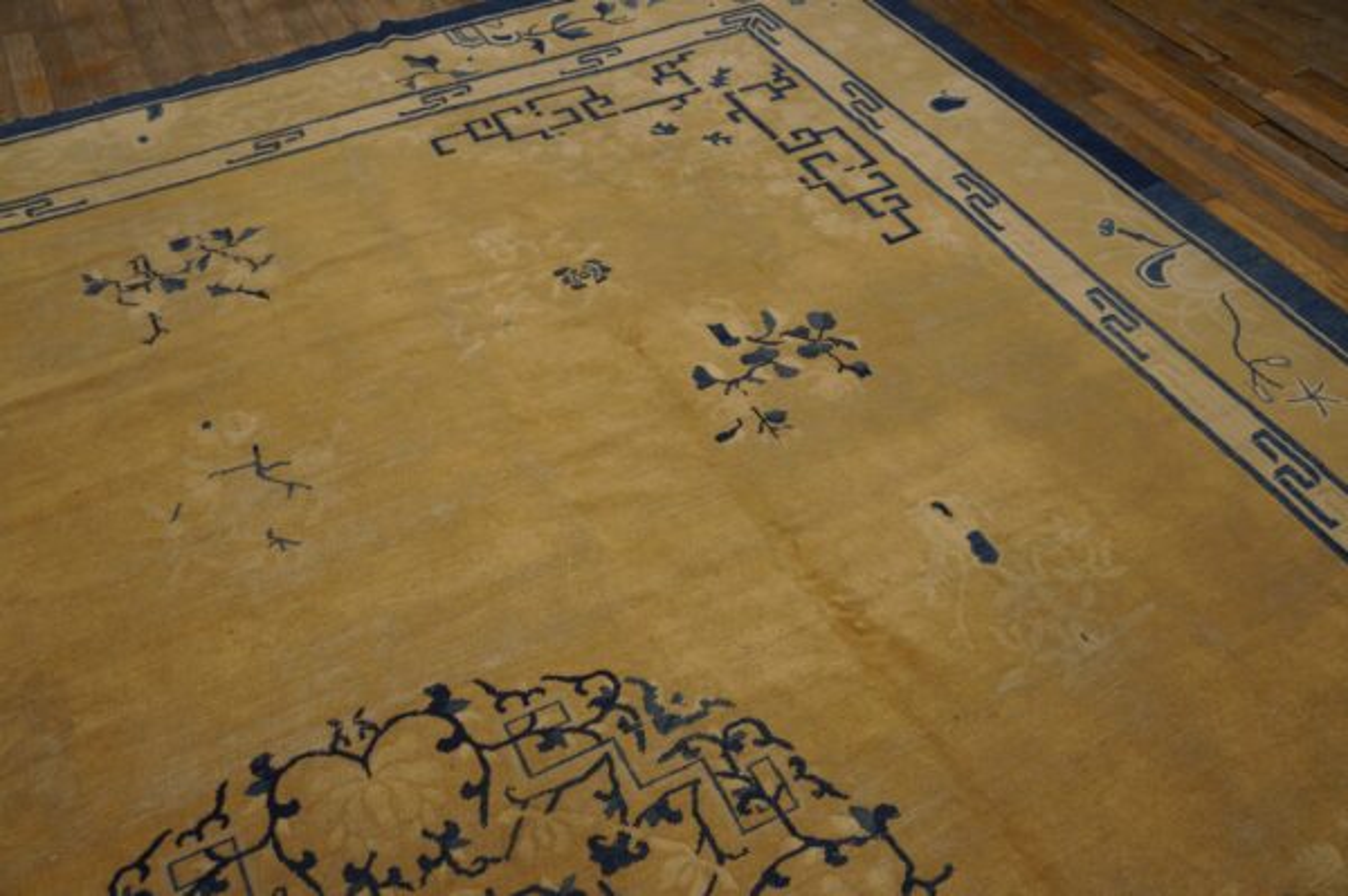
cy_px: 448
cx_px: 674
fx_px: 1066
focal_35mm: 28
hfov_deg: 64.6
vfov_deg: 45.6
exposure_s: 1/60
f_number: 4
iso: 400
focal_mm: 19
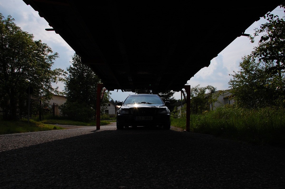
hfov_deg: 67.4
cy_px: 94
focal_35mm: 27
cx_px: 142
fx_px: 213
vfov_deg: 47.8
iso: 200
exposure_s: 1/500
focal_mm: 18
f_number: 11
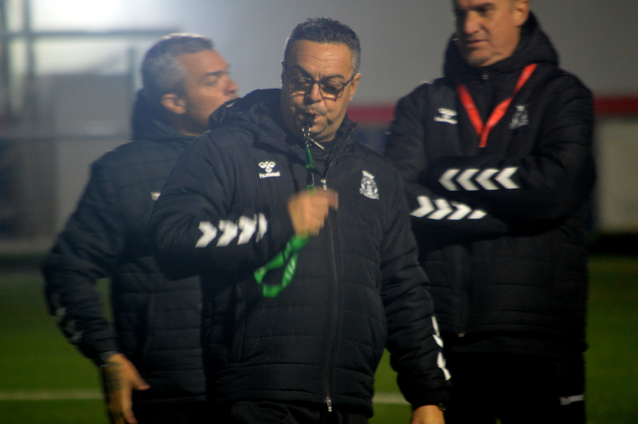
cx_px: 319
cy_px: 212
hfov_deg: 4.6
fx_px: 7969
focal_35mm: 450
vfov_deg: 3.1
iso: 1600
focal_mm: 300
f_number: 5.6
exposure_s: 1/50
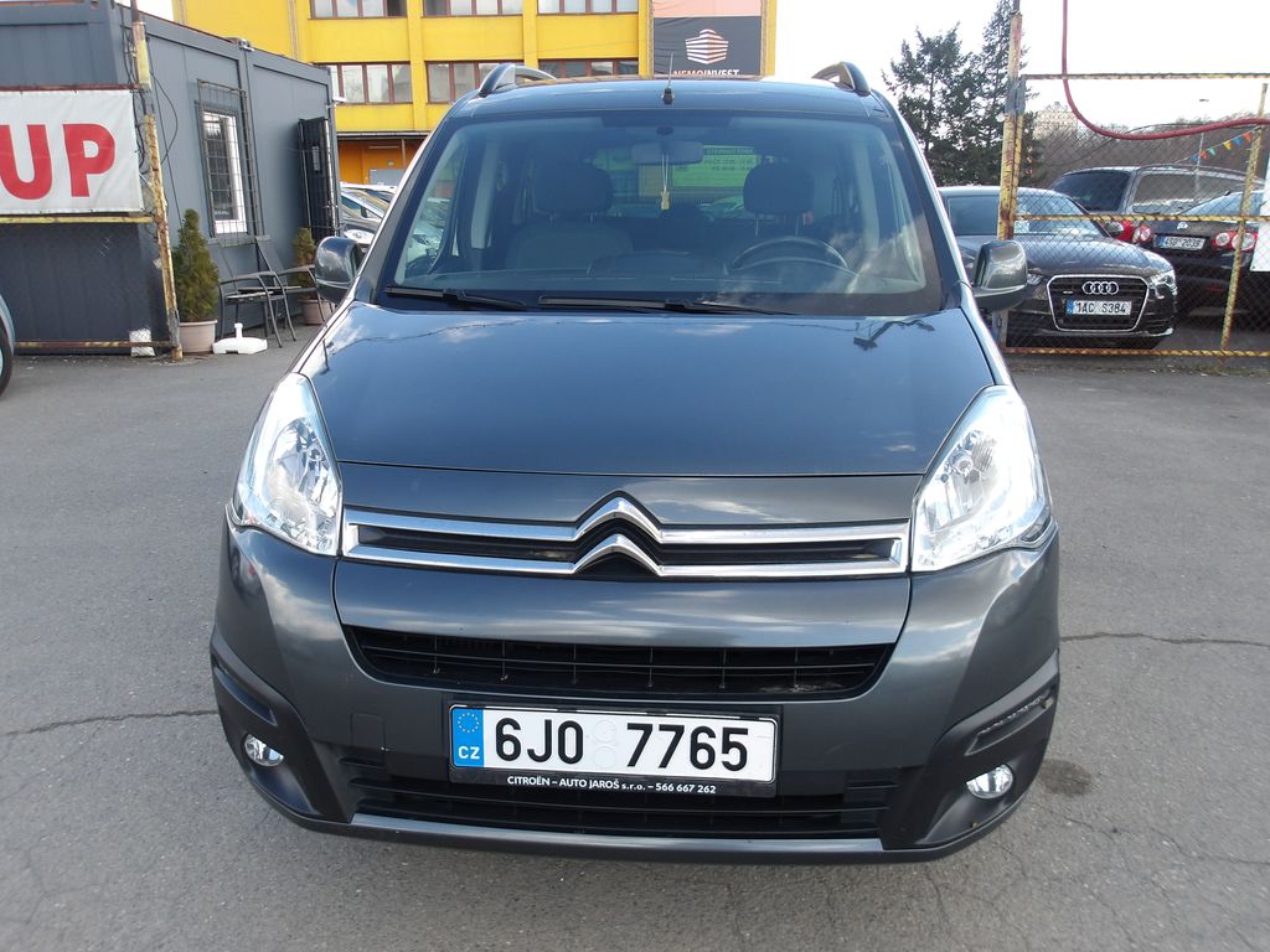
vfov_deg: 51.4
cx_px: 635
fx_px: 991
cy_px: 476
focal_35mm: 27
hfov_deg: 65.3
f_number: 3
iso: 100
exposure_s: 1/240
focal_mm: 4.9
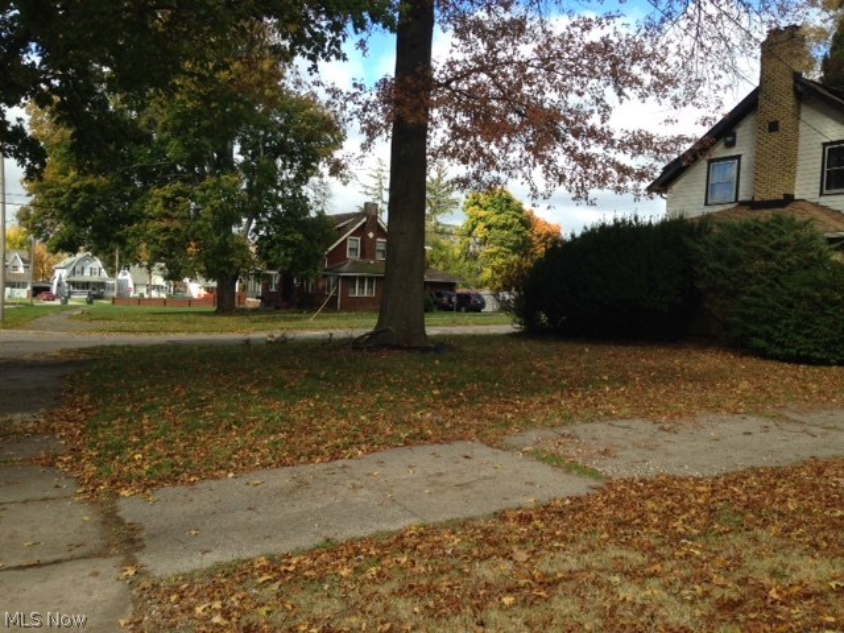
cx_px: 422
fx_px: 805
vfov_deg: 42.9
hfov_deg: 55.4
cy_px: 316
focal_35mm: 33
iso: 50
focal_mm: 4.12
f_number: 2.4
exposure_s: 1/645
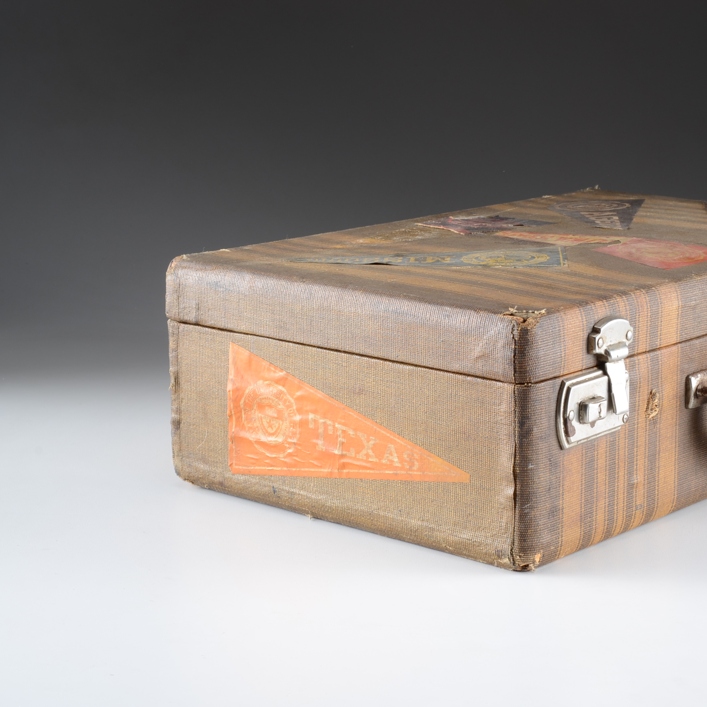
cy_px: 354
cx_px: 511
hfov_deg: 19.9
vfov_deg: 20.0
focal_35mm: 87
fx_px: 2002
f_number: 16
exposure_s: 1/100
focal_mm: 45
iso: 100
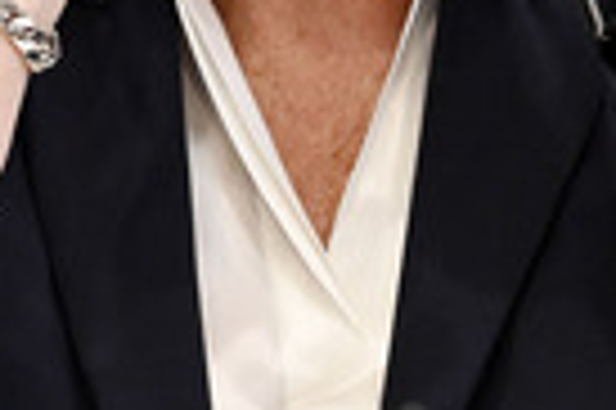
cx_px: 304
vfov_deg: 4.5
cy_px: -221
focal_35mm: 303
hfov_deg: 6.8
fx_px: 5178
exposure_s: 1/500
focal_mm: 92
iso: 3200
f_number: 5.6
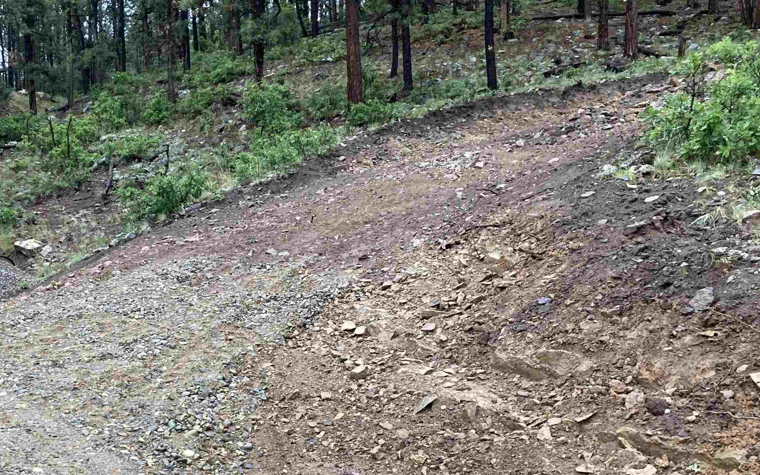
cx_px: 268
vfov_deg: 26.7
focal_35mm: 47
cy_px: 400
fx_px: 973
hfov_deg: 42.2
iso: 80
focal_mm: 3.99
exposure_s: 1/69
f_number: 1.8
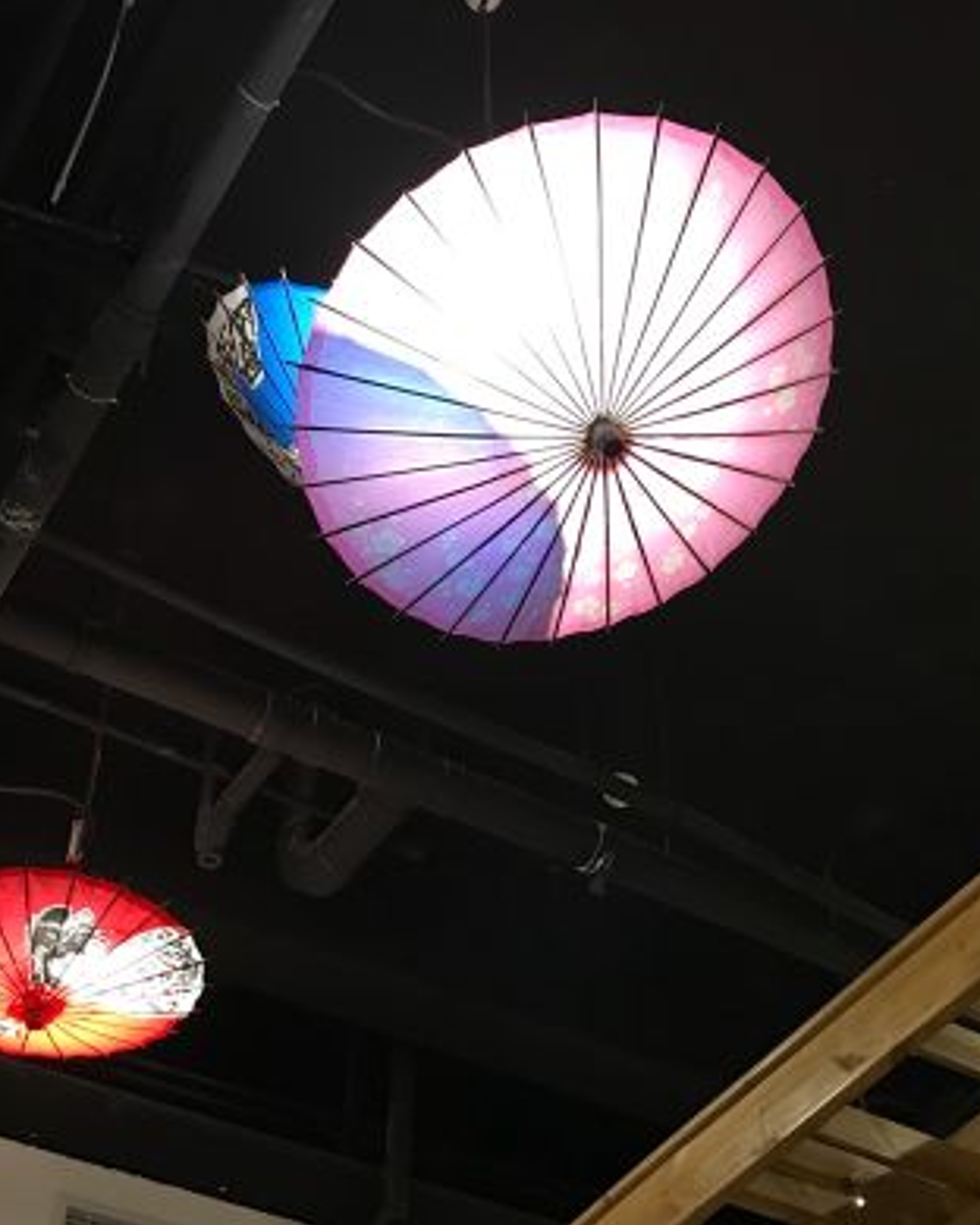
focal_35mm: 49
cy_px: 645
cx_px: 562
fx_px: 1777
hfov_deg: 30.8
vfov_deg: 38.0
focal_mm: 3.99
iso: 80
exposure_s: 1/17
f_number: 1.8
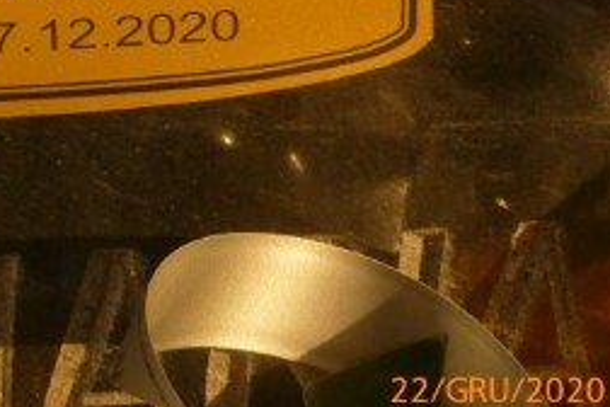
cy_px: -75
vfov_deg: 17.6
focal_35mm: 74
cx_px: -70
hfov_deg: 25.3
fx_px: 1254
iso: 200
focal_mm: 5
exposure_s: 1/160
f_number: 3.3
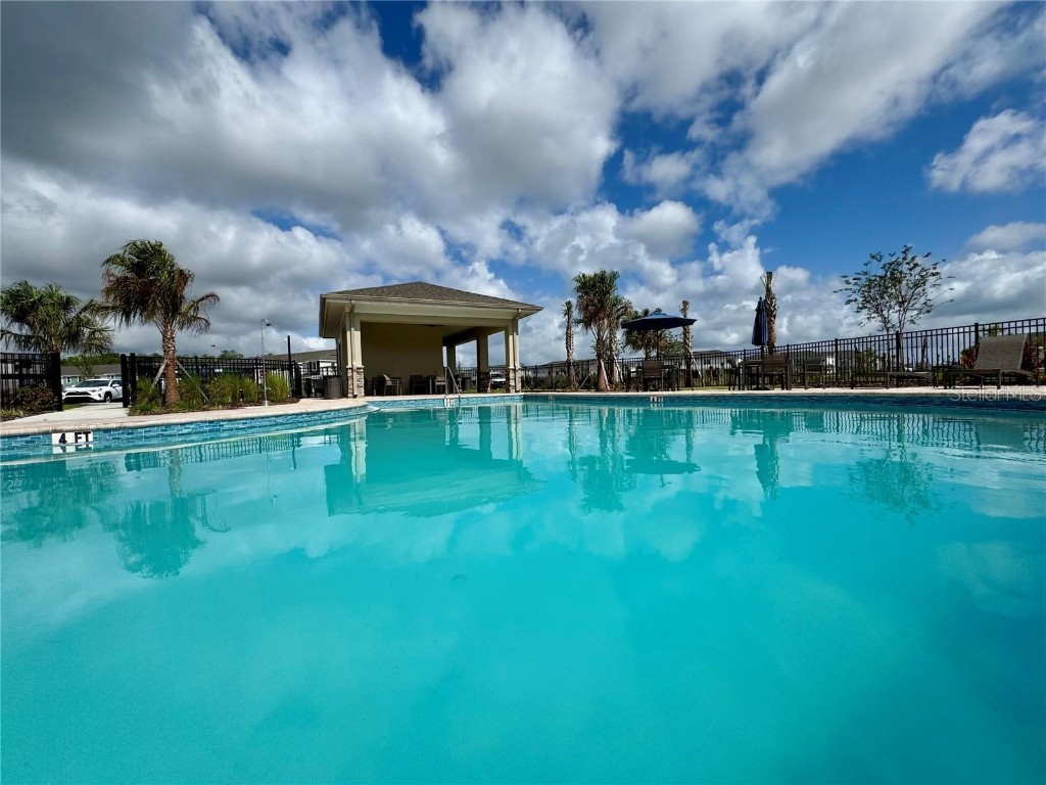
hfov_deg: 102.1
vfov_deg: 85.7
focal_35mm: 14
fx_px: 423
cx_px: 523
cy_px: 392
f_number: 2.2
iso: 40
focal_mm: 2.22
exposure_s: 1/3906
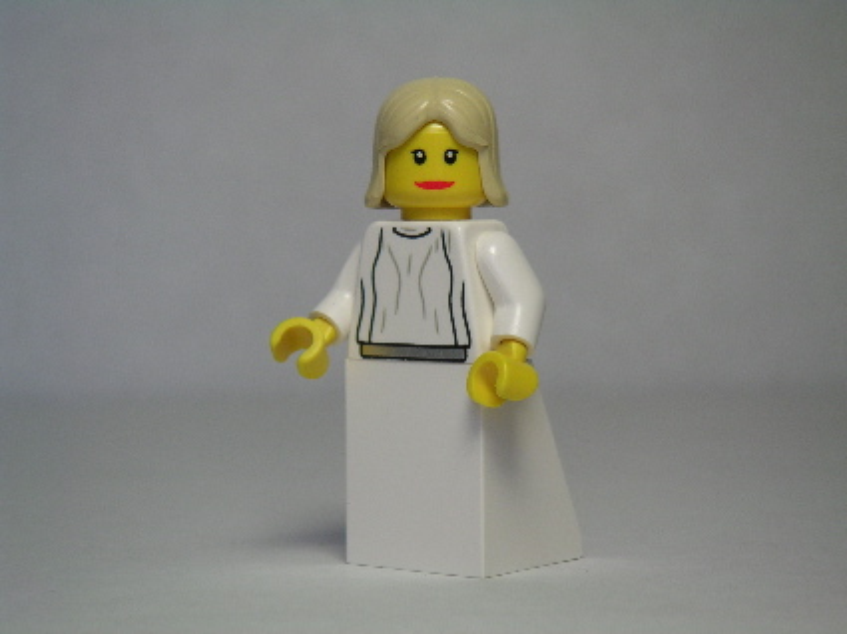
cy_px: 317
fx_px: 2616
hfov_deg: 18.4
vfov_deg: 13.8
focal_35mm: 107
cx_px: 424
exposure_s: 1/90
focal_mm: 16.5
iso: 64
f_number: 3.6
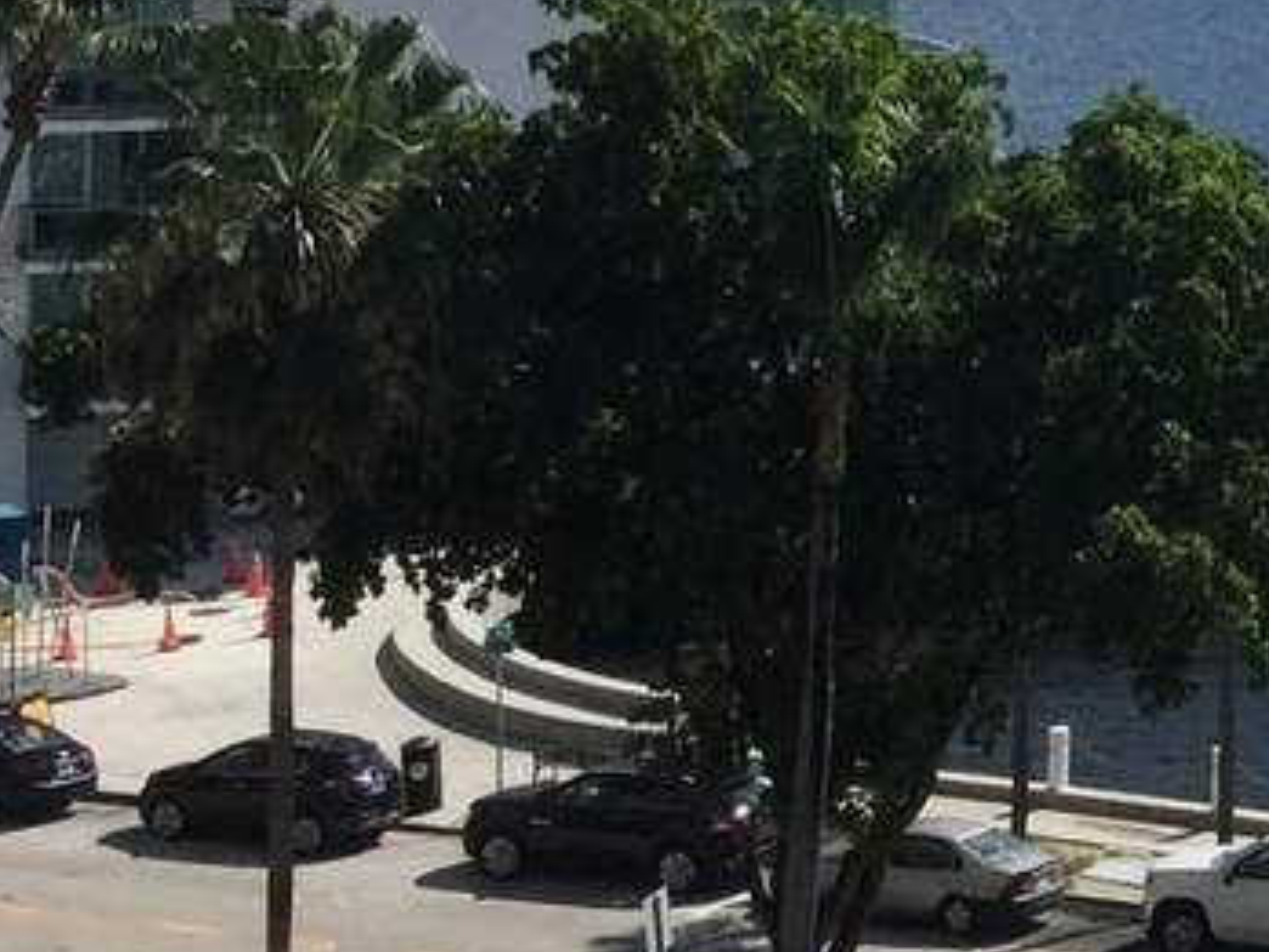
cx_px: 1739
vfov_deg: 12.8
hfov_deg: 16.2
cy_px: -22
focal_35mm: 114
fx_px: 4179
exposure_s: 1/2262
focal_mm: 3.3
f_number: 2.4
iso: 25
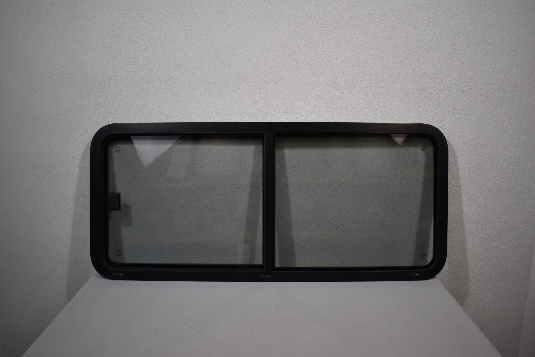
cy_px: 178
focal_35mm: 30
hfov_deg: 61.9
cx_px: 268
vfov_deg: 43.6
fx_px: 446
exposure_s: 1/250
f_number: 3.8
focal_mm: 20
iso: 400
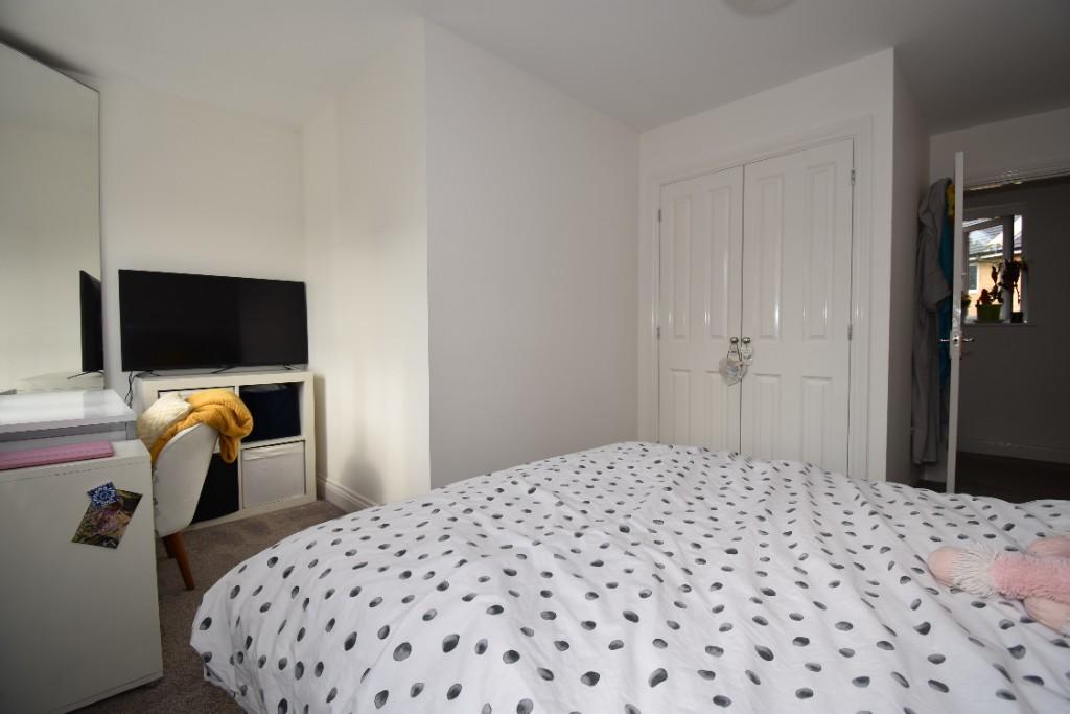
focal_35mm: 15
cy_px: 357
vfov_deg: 77.3
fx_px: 446
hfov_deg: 100.4
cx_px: 535
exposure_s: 1/125
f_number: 5.6
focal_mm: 10
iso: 125
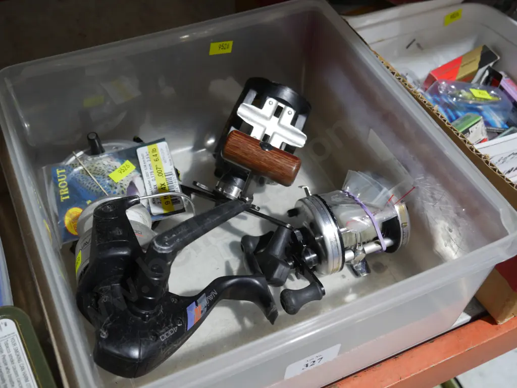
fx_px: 628
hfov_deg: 44.8
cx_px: 258
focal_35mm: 42
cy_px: 194
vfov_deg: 34.4
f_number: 4.6
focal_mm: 21
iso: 500
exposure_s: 1/60
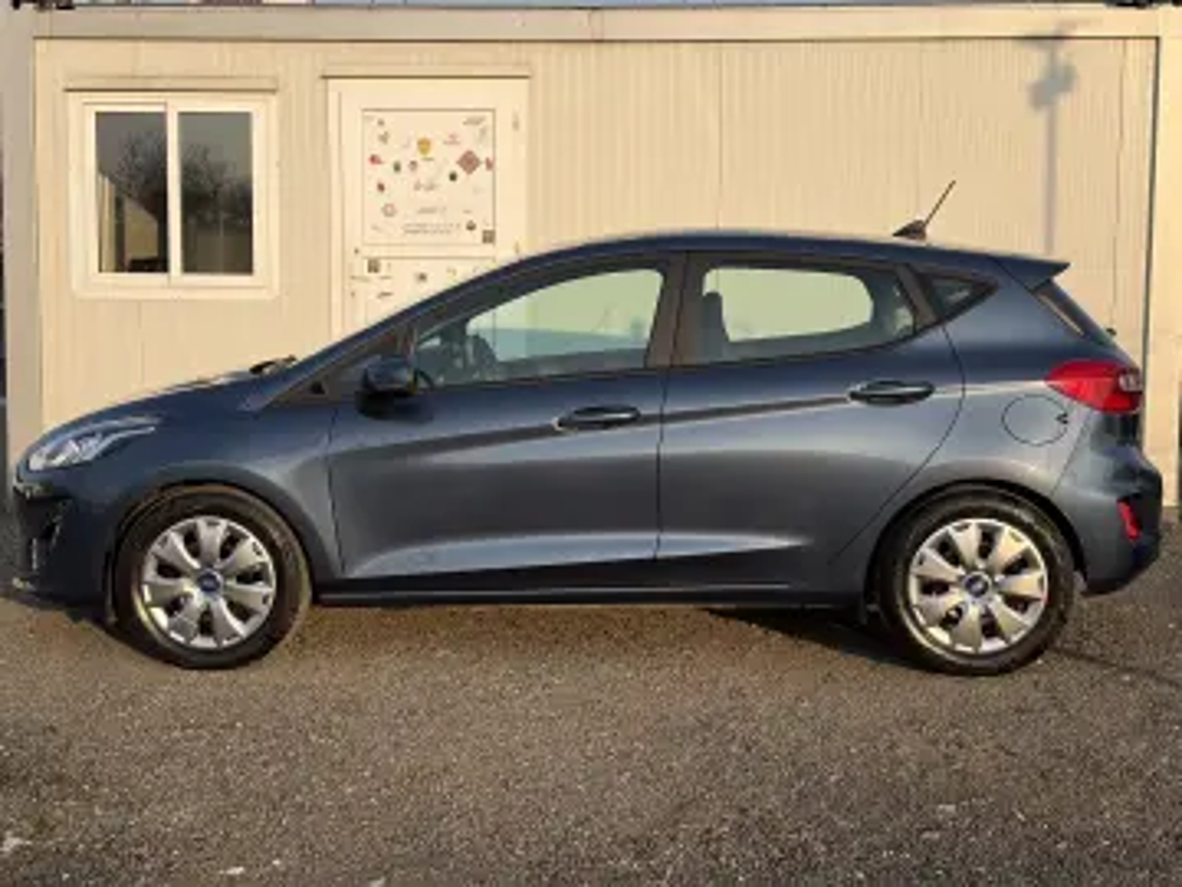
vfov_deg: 28.0
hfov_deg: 36.8
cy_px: 444
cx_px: 591
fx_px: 1776
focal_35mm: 52
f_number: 1.6
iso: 40
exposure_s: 1/2141
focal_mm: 5.96
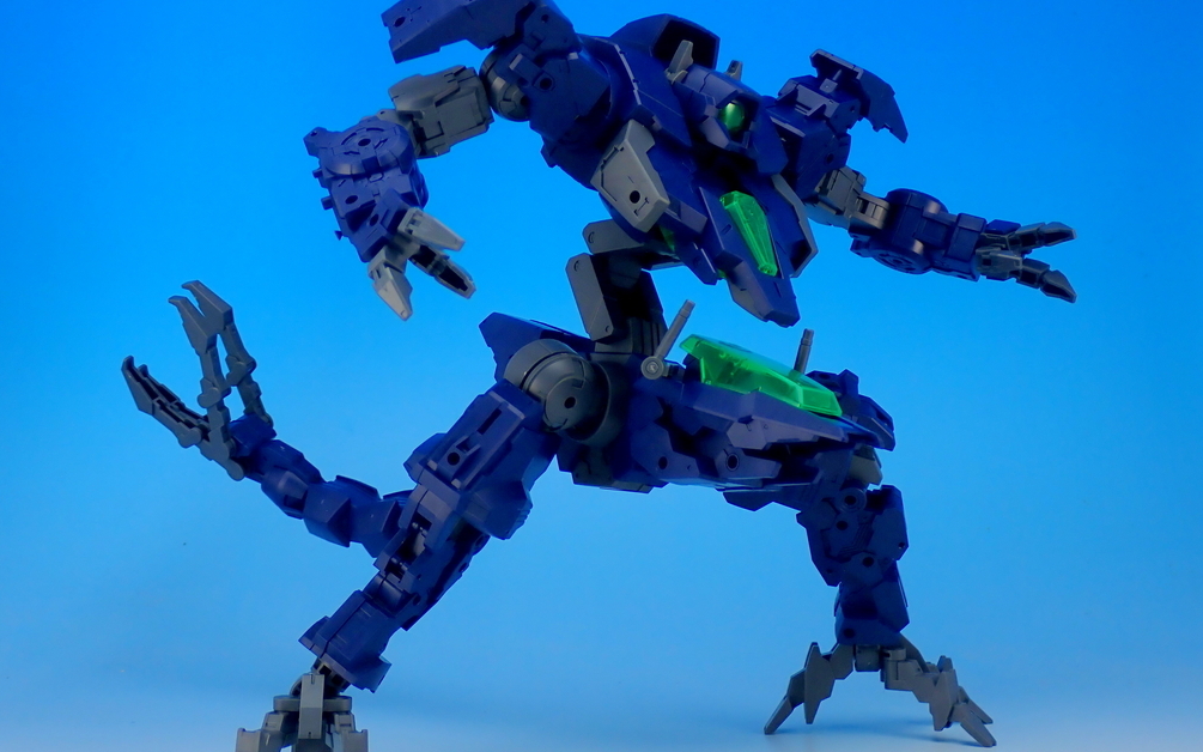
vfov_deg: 24.0
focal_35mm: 54
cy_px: 381
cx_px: 593
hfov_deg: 37.5
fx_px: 1770
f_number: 3.2
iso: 100
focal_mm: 9.01
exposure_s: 1/30
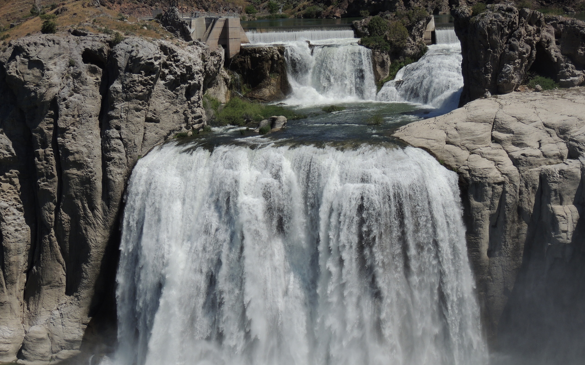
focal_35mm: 80
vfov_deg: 16.3
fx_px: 1275
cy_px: 215
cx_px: 292
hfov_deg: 25.8
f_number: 4.9
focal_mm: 13.3
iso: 100
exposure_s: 1/1250
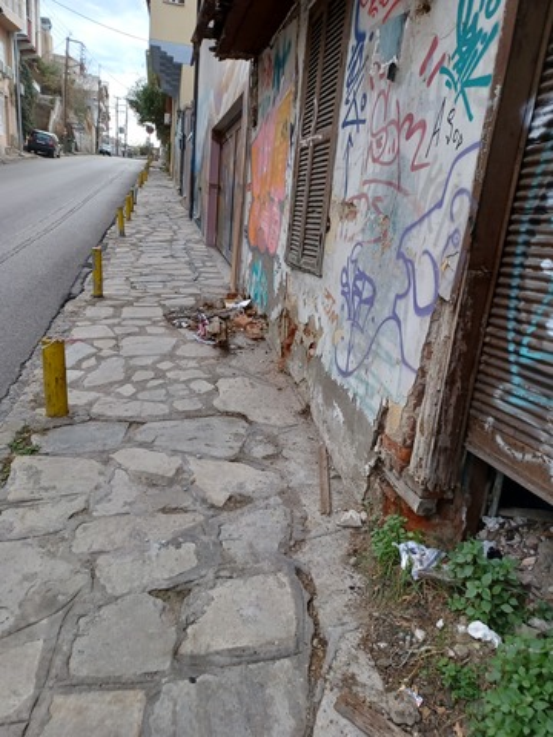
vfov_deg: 69.4
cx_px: 276
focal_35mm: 25
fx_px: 533
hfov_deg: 54.9
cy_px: 368
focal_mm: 4.6
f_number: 1.8
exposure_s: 1/100
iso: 40
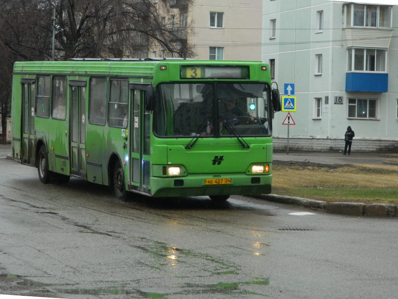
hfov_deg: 15.3
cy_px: 150
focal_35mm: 129
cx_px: 199
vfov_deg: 11.5
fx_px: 1483
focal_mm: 23.2
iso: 400
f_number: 4.7
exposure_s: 1/400
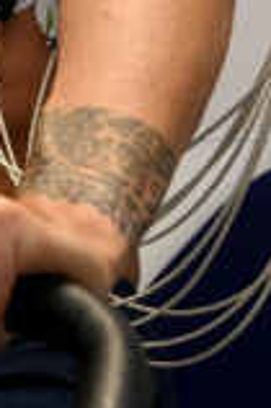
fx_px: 1980
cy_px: -195
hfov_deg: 6.6
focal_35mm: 175
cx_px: -738
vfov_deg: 11.3
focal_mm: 27
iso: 500
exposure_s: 1/100
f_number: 4.5
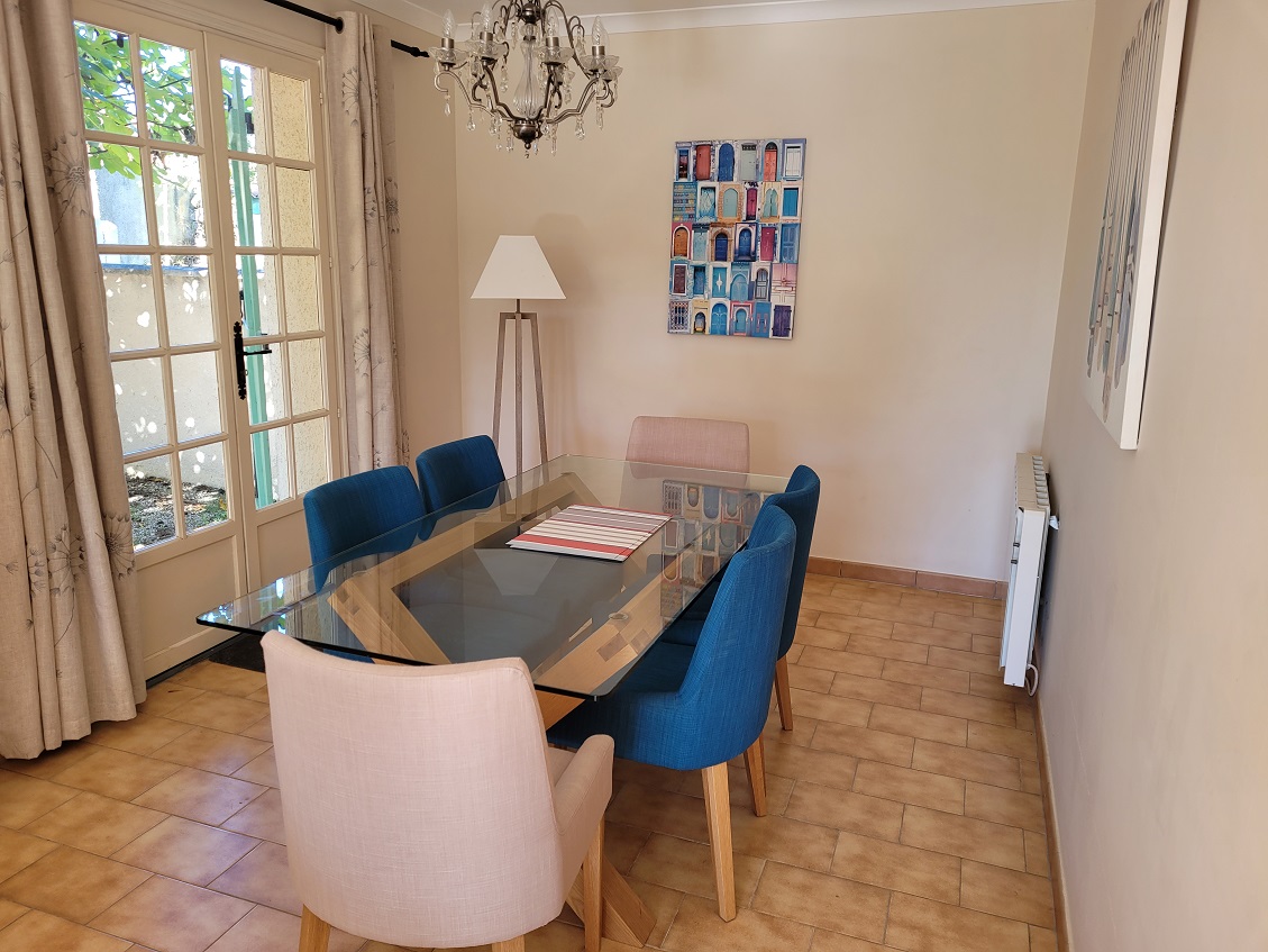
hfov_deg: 67.3
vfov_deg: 53.1
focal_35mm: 26
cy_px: 476
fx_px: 952
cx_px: 634
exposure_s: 1/100
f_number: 1.8
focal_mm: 5.4
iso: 64
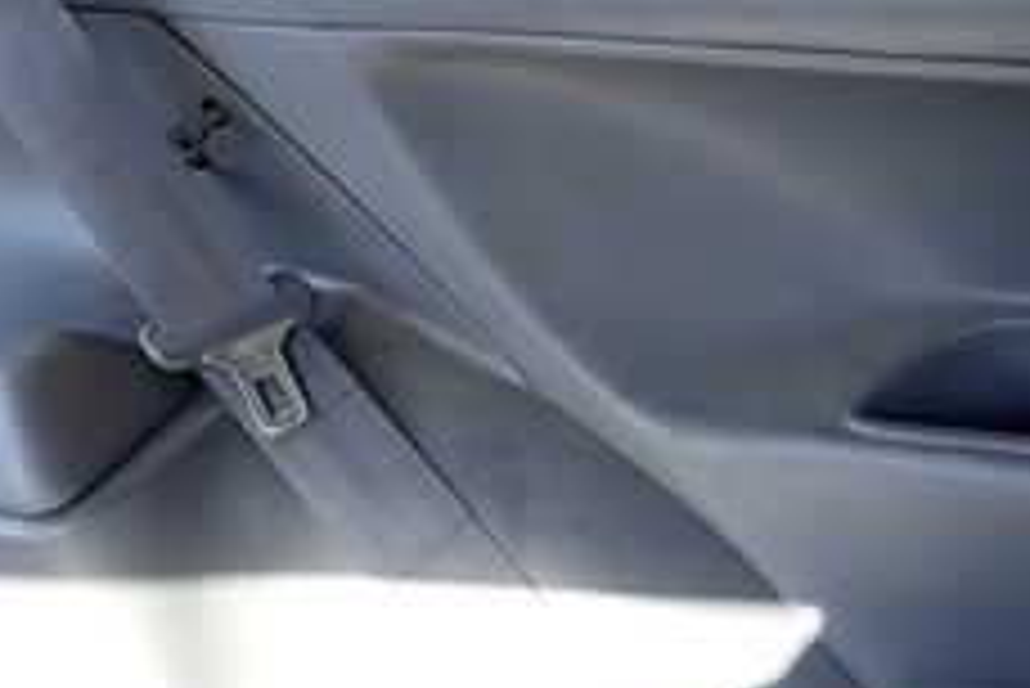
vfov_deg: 20.0
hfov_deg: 28.9
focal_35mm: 68
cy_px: 324
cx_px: 832
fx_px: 1947
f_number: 2
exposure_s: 1/125
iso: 100
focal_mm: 4.5
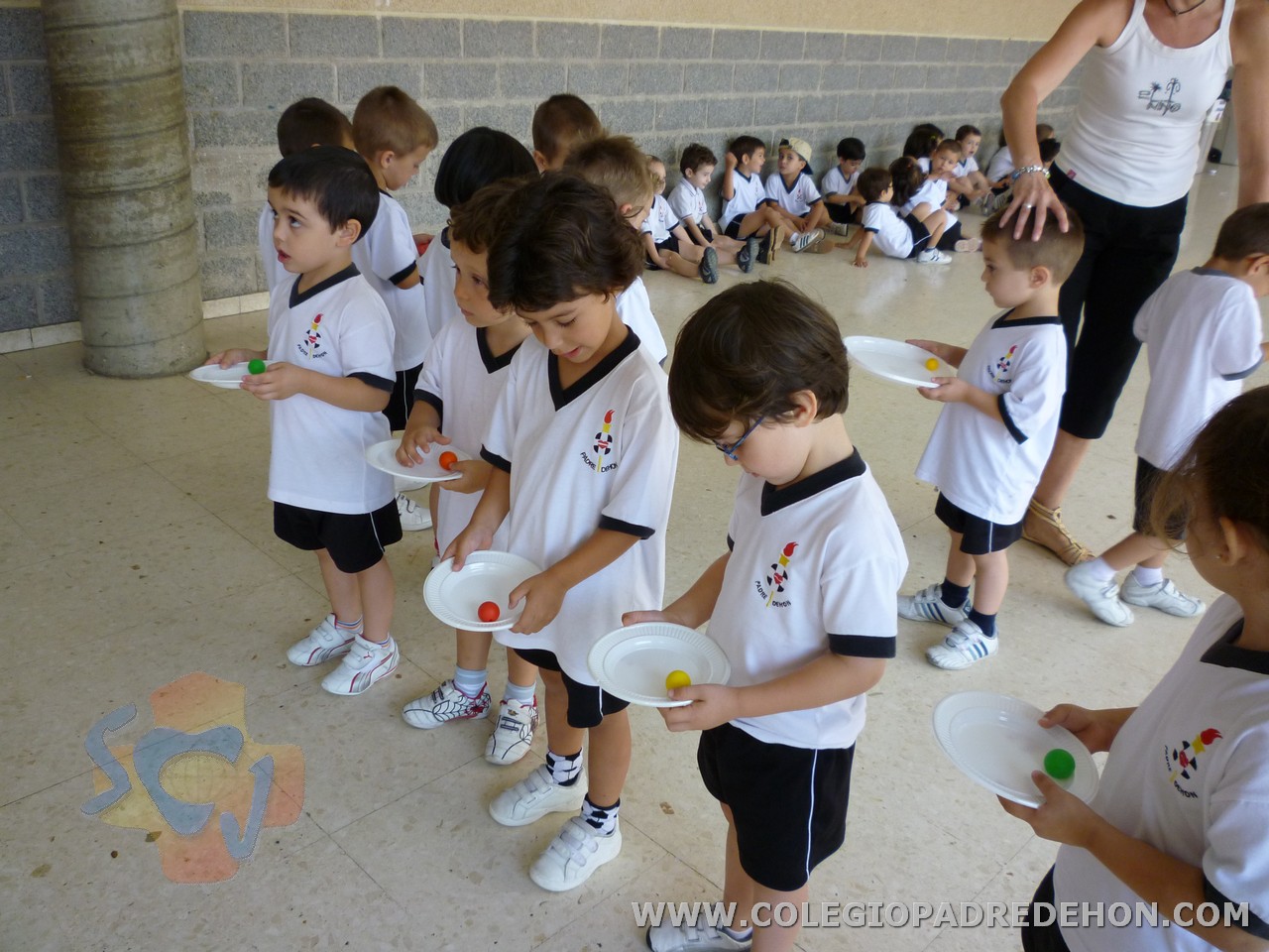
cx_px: 634
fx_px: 1063
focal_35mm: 29
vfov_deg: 48.2
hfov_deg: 61.7
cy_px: 476
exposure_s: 1/80
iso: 160
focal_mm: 5.2
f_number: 3.3
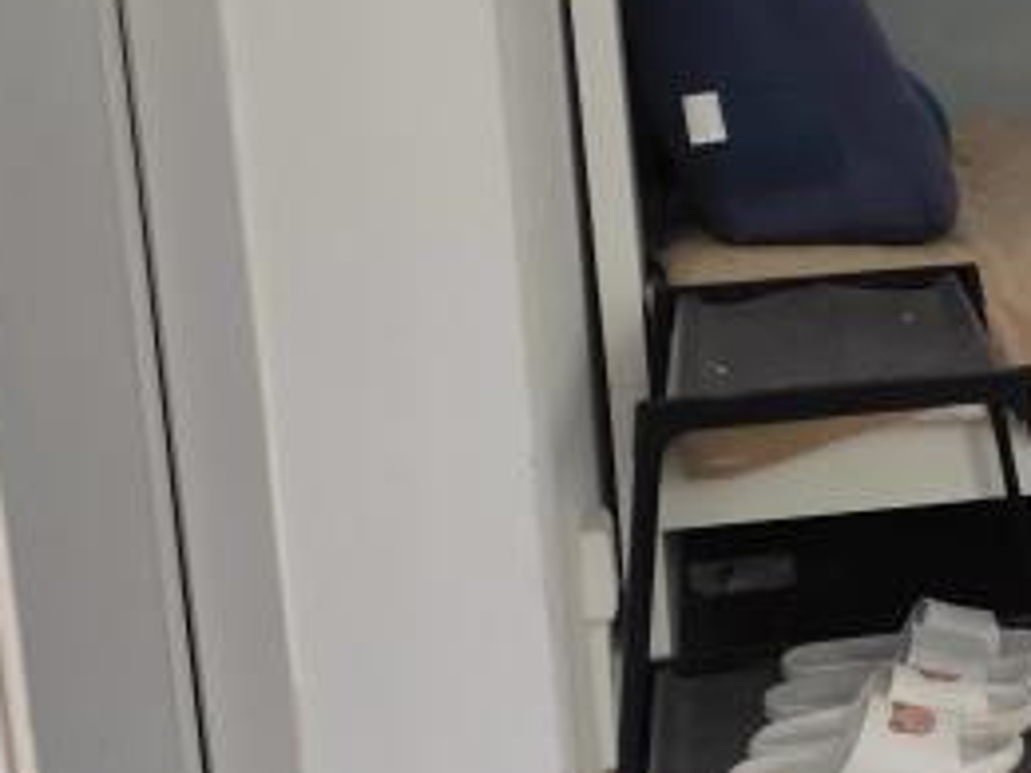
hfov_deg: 21.2
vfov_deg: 17.7
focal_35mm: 83
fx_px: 2472
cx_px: 1368
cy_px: 246
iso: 142
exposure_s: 1/105
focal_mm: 4.05
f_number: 1.78
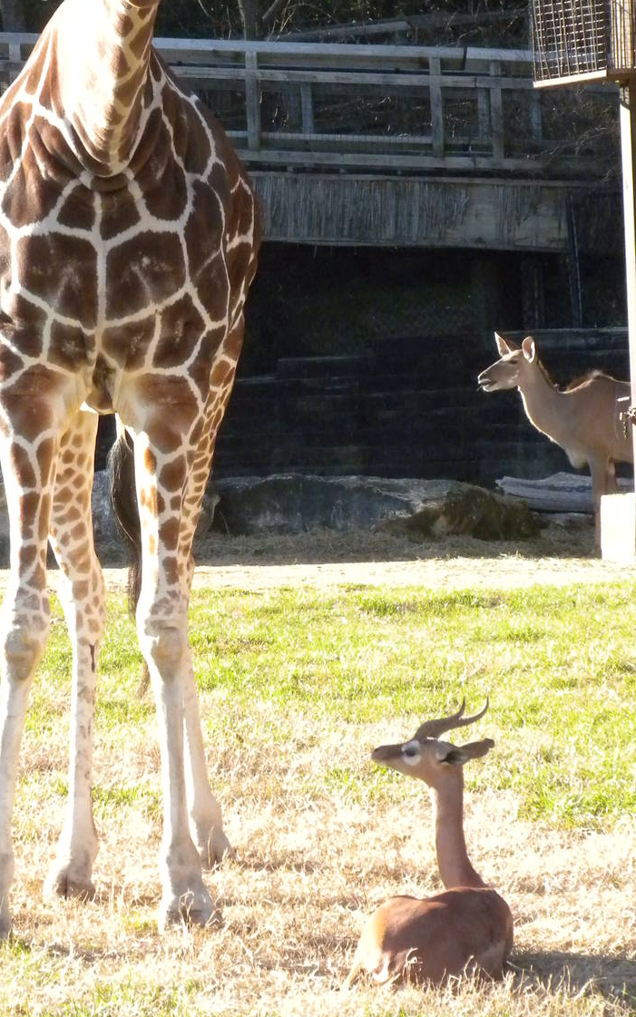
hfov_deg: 7.3
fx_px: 4990
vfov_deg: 11.6
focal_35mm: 180
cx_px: 325
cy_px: 430
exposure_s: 1/580
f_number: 5.1
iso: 400
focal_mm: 21
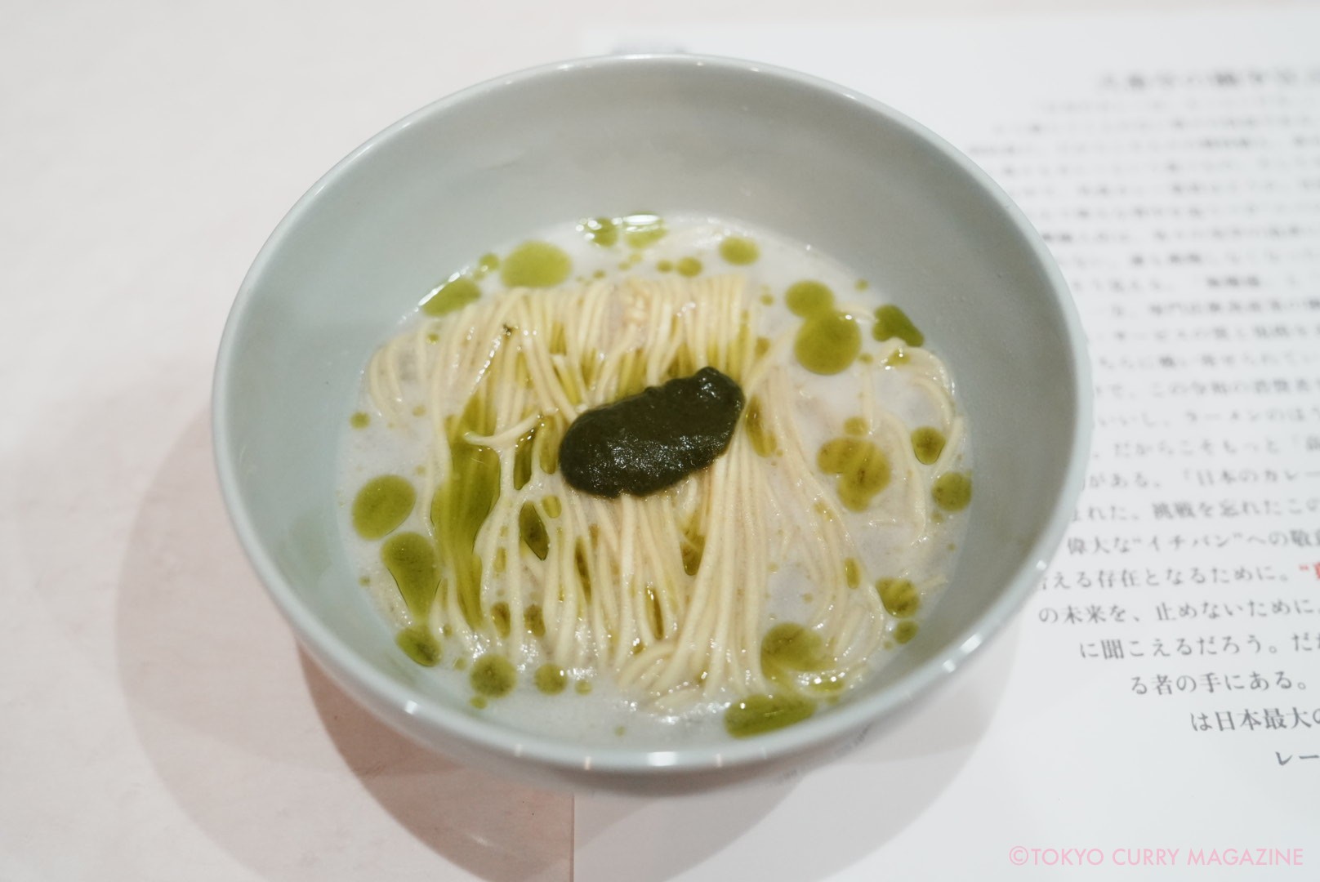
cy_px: 441
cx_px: 660
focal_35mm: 33
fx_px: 1211
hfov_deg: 57.2
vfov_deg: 40.0
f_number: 4
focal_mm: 33
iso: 4000
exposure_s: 1/320
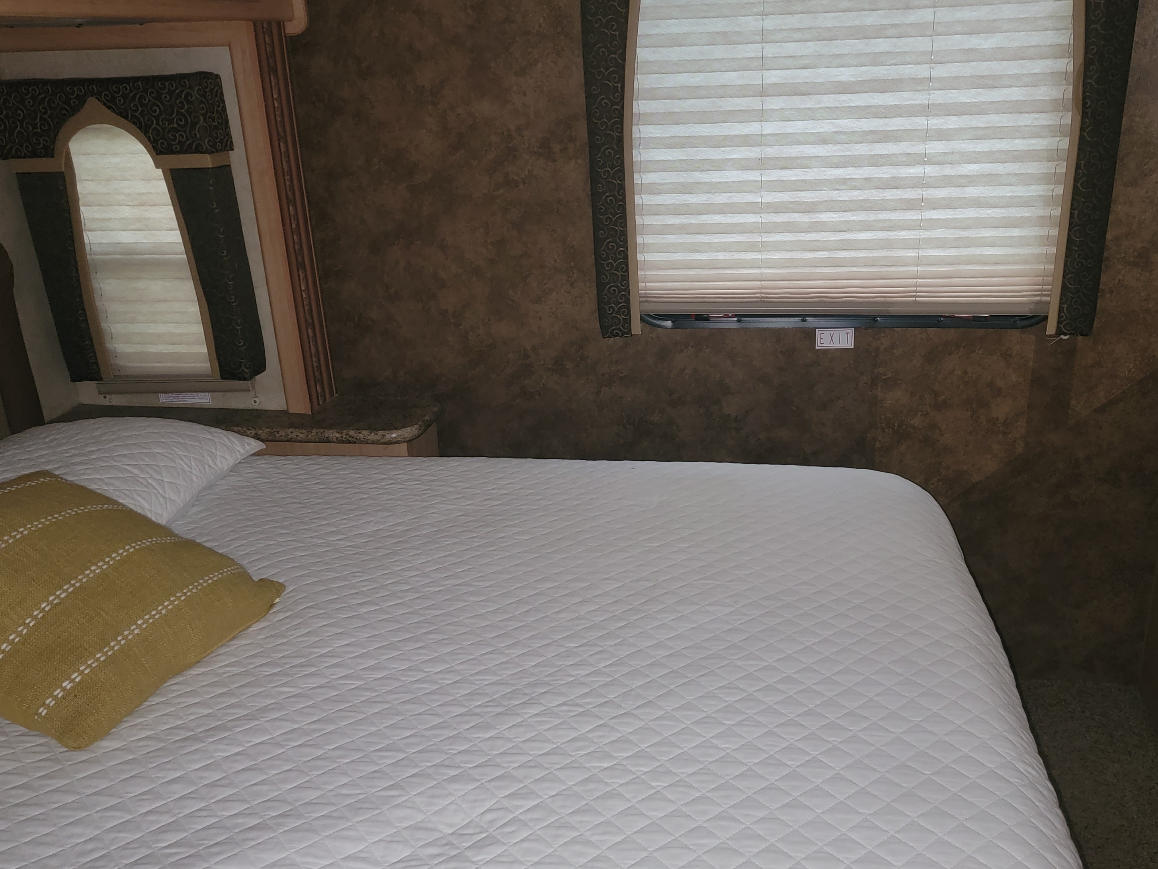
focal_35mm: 33
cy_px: 474
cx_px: 639
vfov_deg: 42.9
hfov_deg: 55.2
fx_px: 1104
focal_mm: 6.7
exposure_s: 1/8
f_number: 1.8
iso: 500
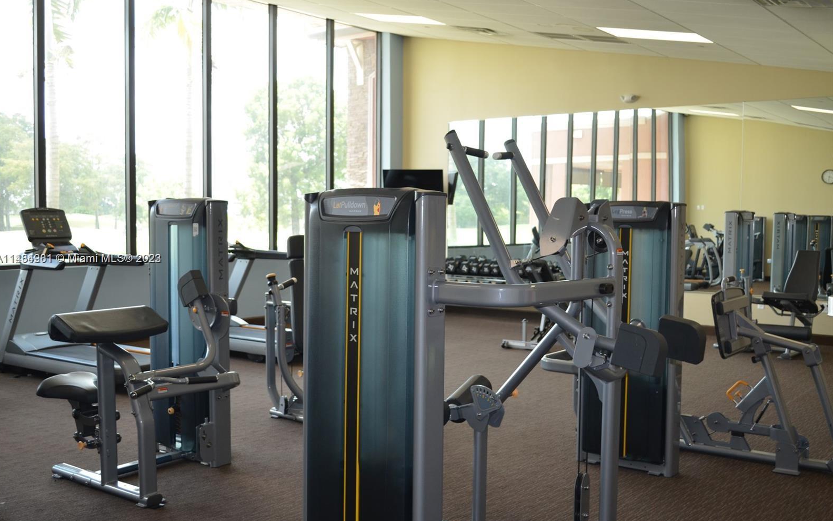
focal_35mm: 37
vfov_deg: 34.4
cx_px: 414
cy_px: 259
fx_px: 840
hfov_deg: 52.8
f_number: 4
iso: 400
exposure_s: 1/125
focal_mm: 24
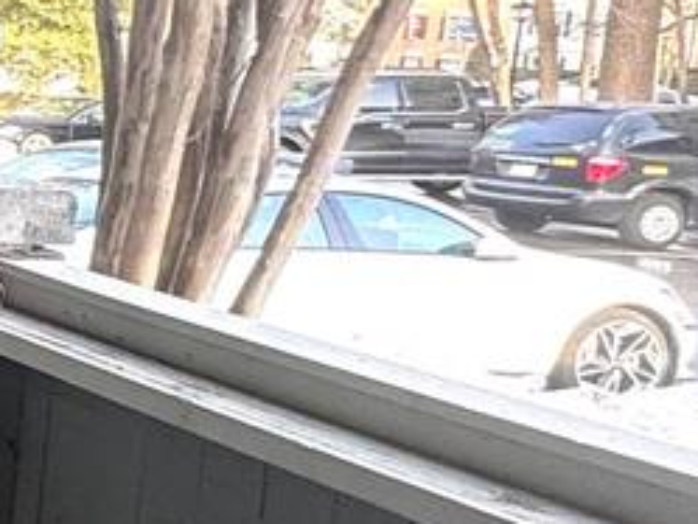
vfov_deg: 18.2
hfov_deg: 14.7
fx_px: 1634
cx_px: -992
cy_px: 185
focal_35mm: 81
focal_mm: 2.22
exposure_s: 1/99
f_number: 2.2
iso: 64
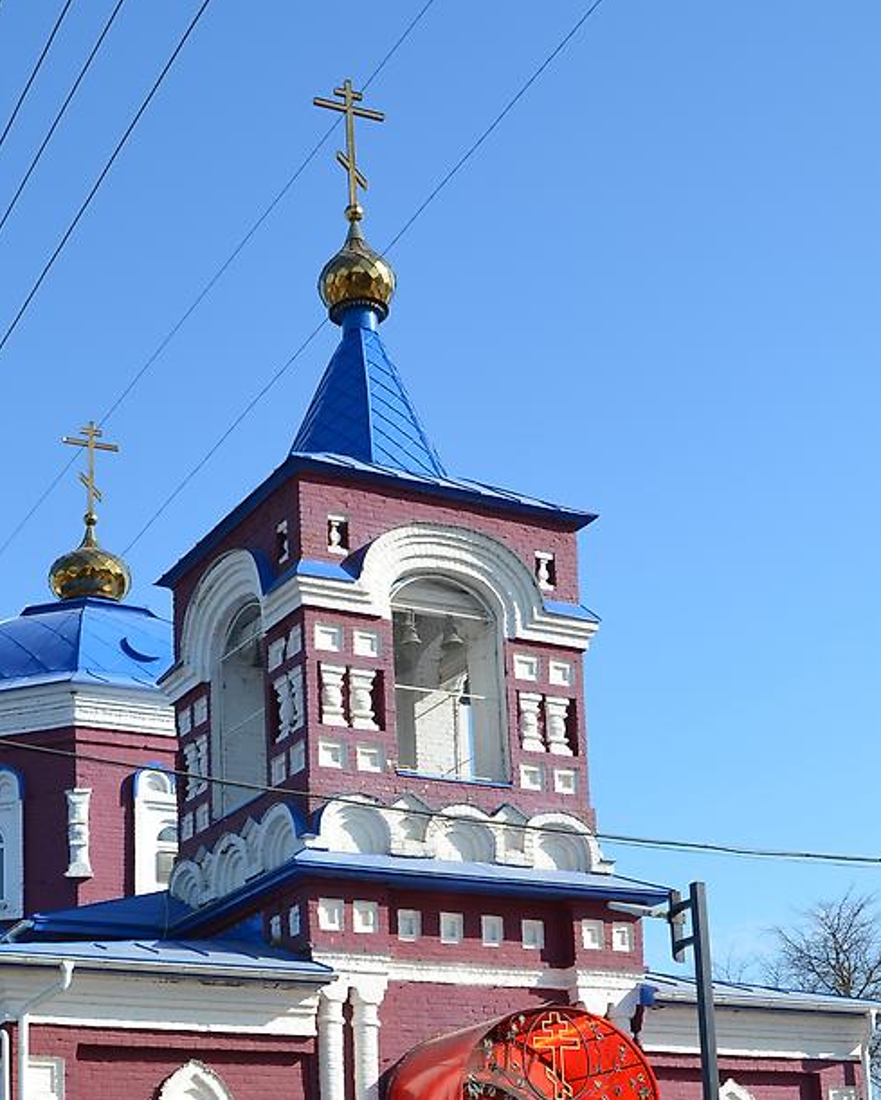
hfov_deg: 26.1
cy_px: 967
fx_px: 1887
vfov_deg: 31.2
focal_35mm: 58
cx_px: 280
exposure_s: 1/250
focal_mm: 21
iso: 100
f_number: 8
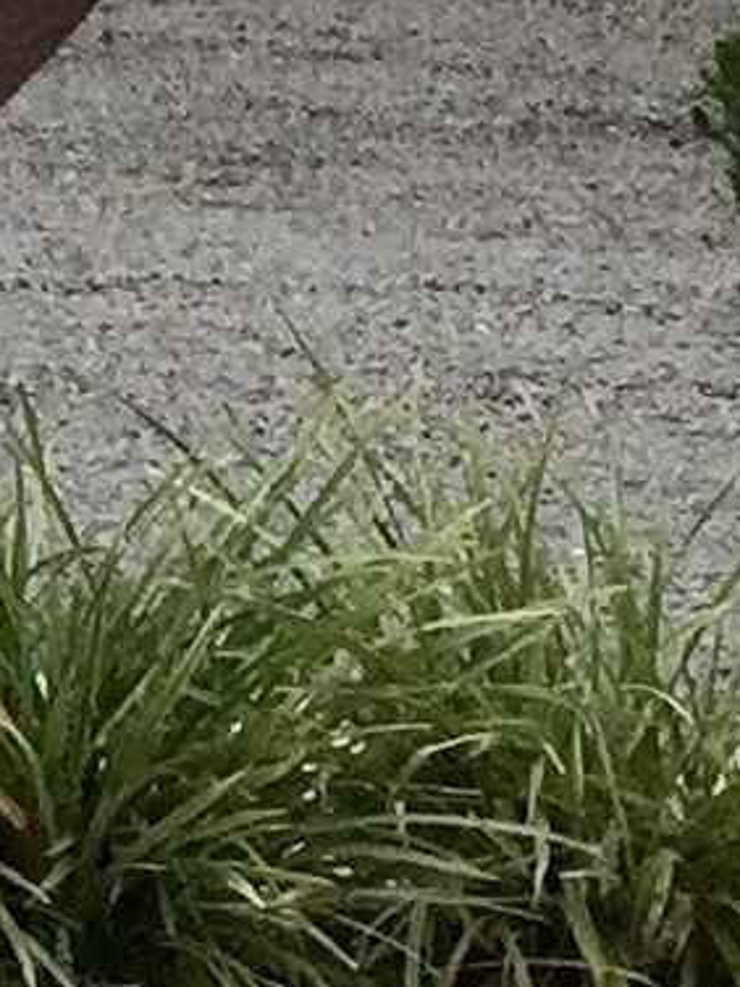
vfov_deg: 7.5
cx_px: -1388
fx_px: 7183
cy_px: -1158
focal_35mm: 252
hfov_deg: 5.6
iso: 32
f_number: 2.2
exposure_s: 1/1799
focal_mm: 4.15
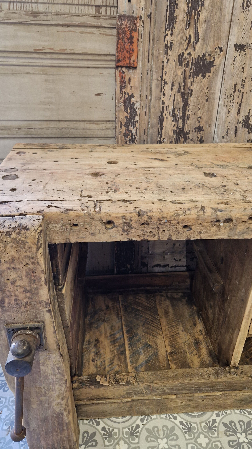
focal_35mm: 26
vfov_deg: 71.9
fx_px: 309
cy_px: 226
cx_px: 125
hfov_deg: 44.4
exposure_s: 1/100
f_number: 1.8
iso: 320
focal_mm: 5.4
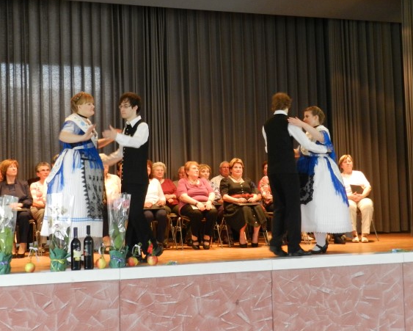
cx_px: 211
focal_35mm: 51
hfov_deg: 36.6
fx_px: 624
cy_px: 161
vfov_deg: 29.7
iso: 800
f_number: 4.2
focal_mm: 8.1
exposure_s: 1/30
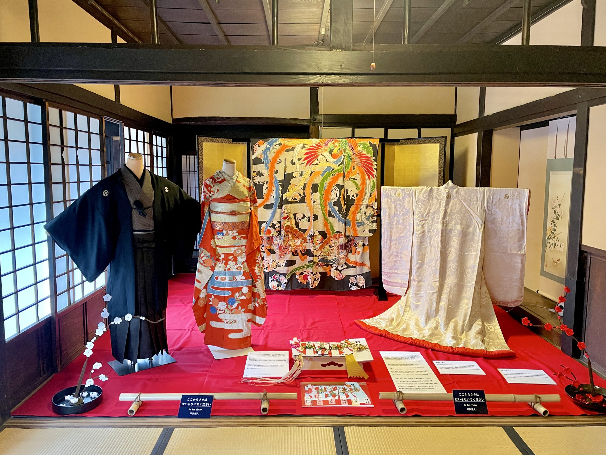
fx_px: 455
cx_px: 303
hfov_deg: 67.3
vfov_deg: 53.1
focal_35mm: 26
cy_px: 228
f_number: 1.6
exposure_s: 1/60
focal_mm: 4.2
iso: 320
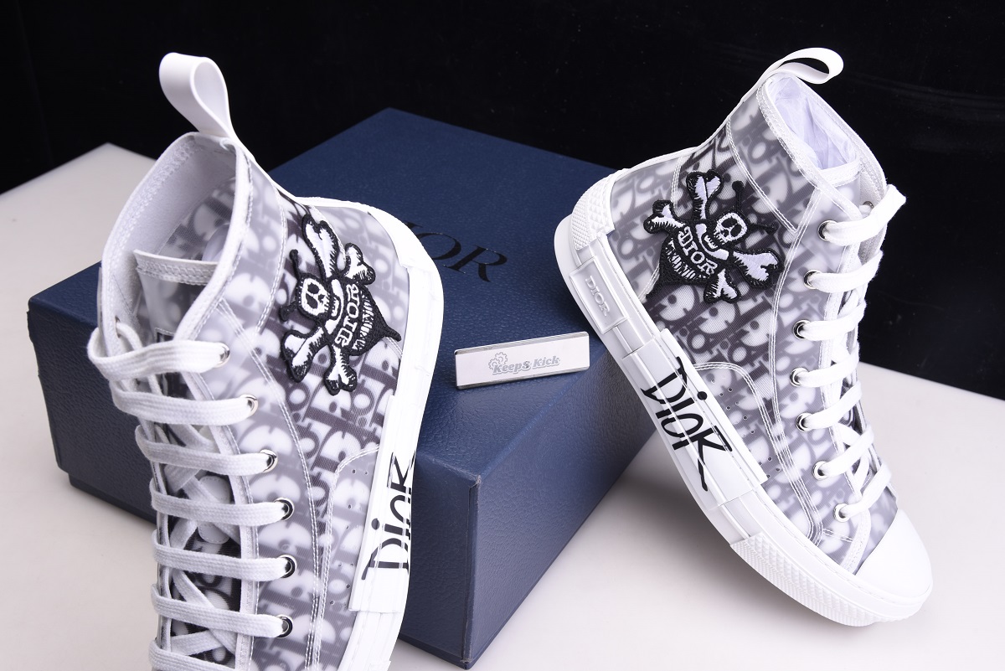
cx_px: 502
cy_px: 336
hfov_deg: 42.7
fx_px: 1285
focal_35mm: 46
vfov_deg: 29.3
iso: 100
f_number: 11
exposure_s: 1/125
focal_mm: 46
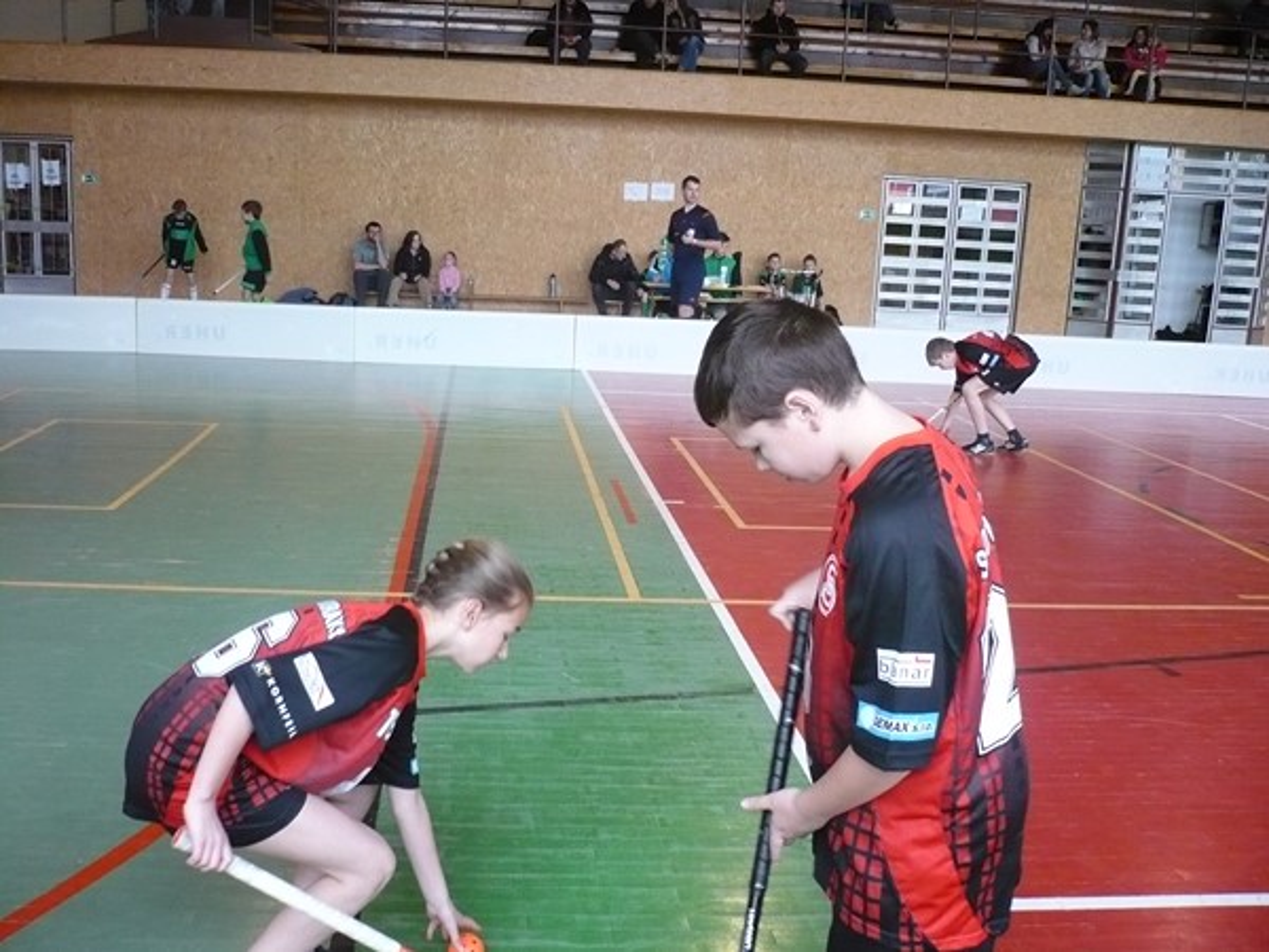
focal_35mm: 35
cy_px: 476
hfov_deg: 52.6
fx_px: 1283
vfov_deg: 40.7
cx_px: 634
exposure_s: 1/125
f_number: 2.8
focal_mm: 5.8
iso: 400
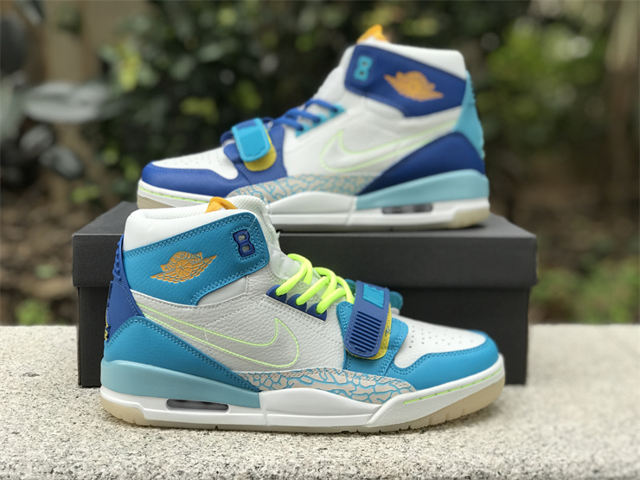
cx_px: 320
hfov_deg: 33.8
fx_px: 1054
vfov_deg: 25.7
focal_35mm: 57
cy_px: 240
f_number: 2.8
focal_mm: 6.6
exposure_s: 1/100
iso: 40
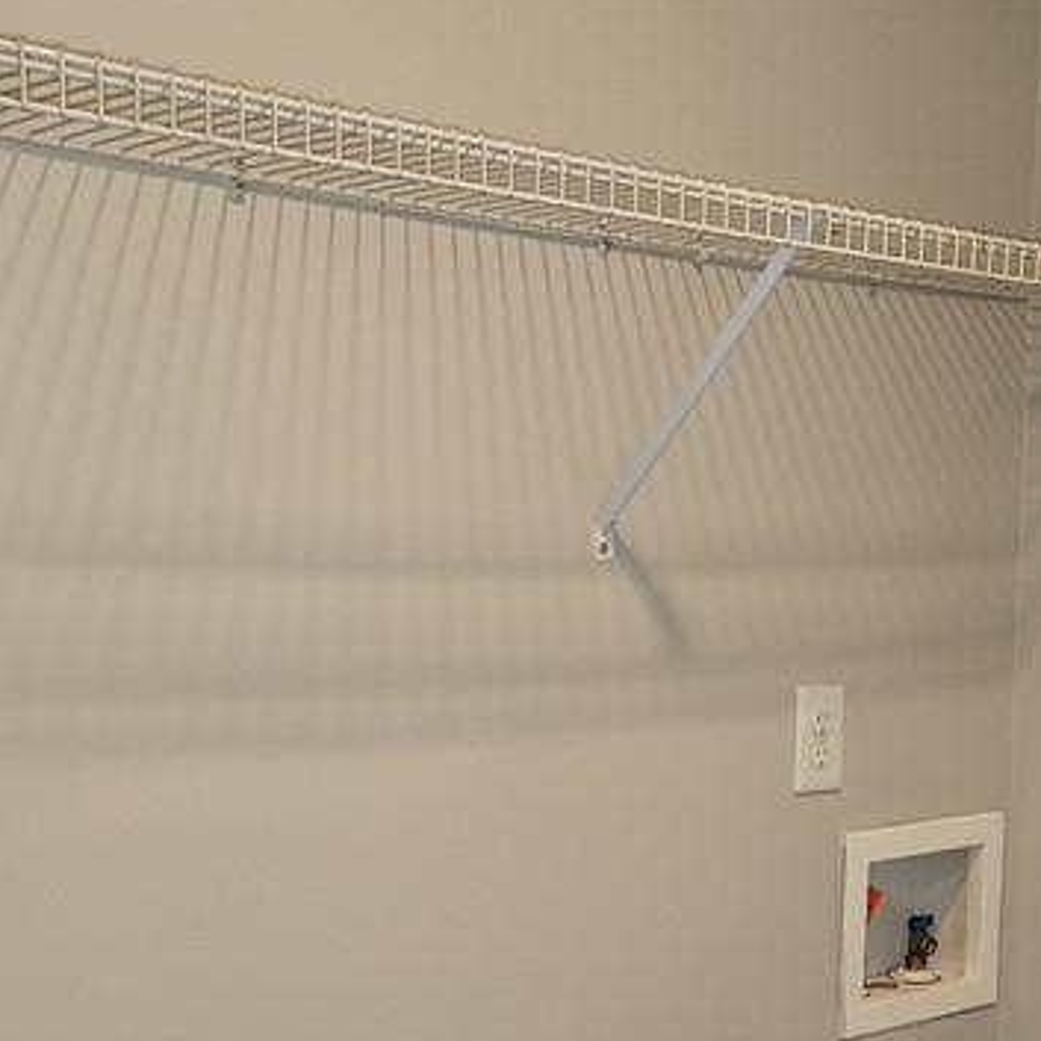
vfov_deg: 27.8
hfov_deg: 28.6
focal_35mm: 59
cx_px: 799
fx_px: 2007
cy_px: 976
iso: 100
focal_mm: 5.4
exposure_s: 1/60
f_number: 1.8
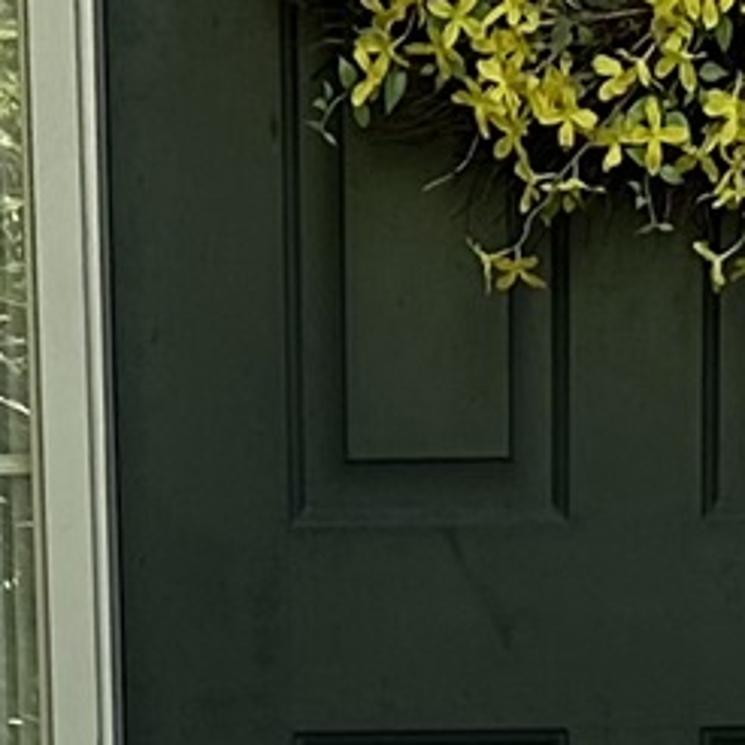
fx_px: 5381
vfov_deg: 6.6
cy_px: 2835
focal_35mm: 221
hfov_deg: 7.9
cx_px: 466
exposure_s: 1/288
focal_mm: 6.86
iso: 80
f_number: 1.78
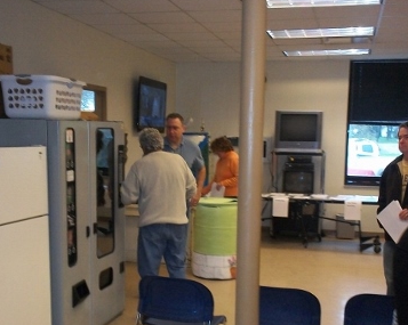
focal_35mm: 52
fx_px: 627
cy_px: 206
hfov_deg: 36.0
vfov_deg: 29.0
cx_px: 190
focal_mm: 6.3
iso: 250
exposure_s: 1/30
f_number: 4.5
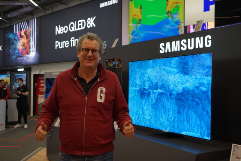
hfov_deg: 44.5
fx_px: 295
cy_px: 80
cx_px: 120
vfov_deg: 30.5
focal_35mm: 44
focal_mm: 44
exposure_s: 1/60
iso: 250
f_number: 4.5
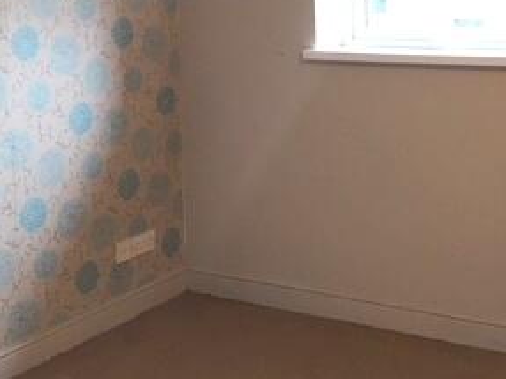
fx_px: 949
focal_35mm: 65
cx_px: 310
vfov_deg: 22.1
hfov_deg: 29.8
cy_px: 44
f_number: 2.2
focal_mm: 4.15
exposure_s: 1/33
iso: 80
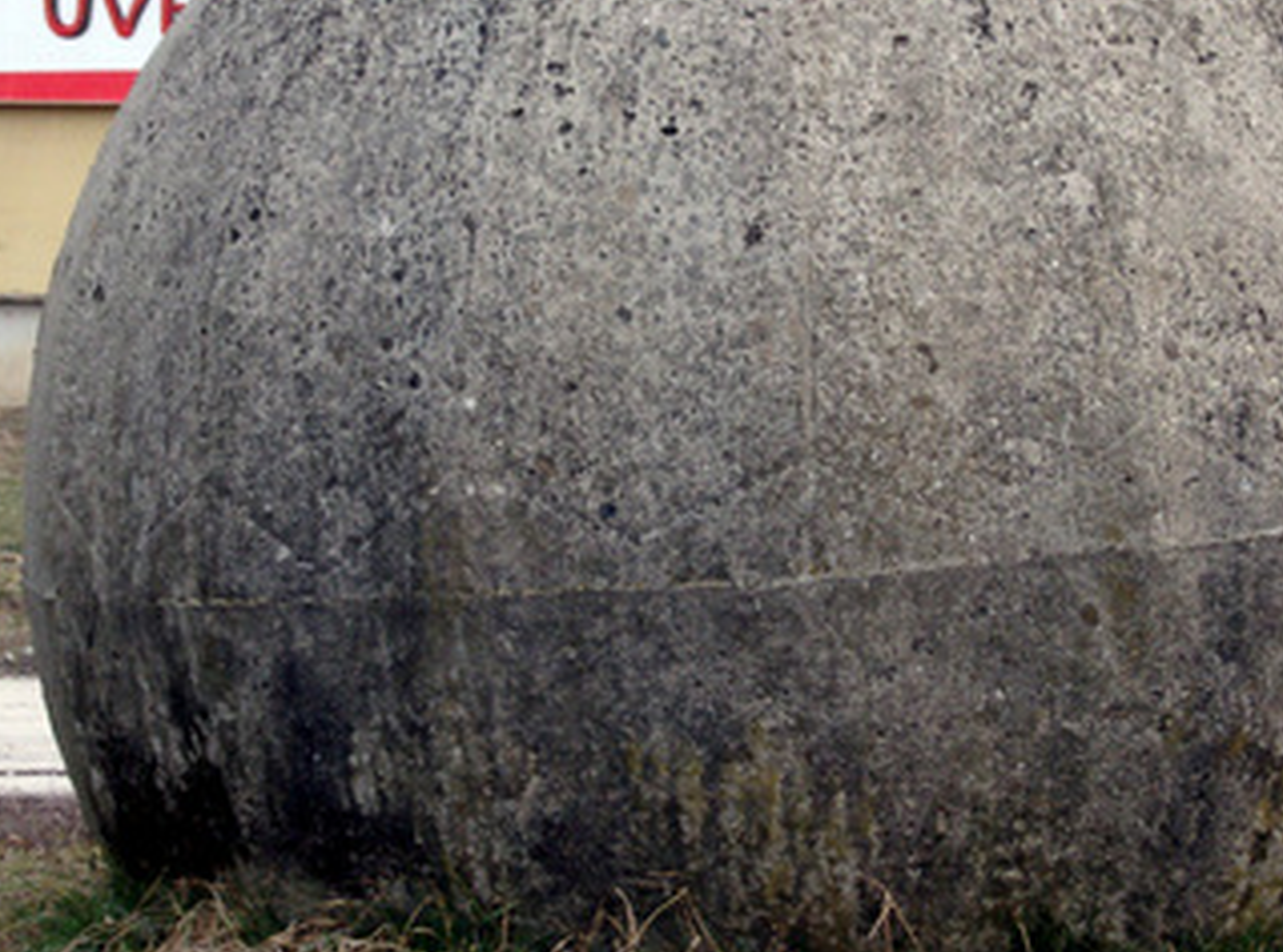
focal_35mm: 193
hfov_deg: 10.3
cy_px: 343
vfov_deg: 7.6
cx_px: 849
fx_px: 7129
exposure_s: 1/500
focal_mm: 22.8
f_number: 4.8
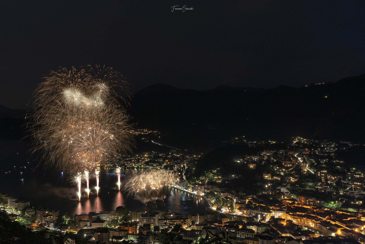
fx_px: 325
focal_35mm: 32
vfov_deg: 41.1
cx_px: 182
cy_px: 122
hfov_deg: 58.7
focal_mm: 32
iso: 250
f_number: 9
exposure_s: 25
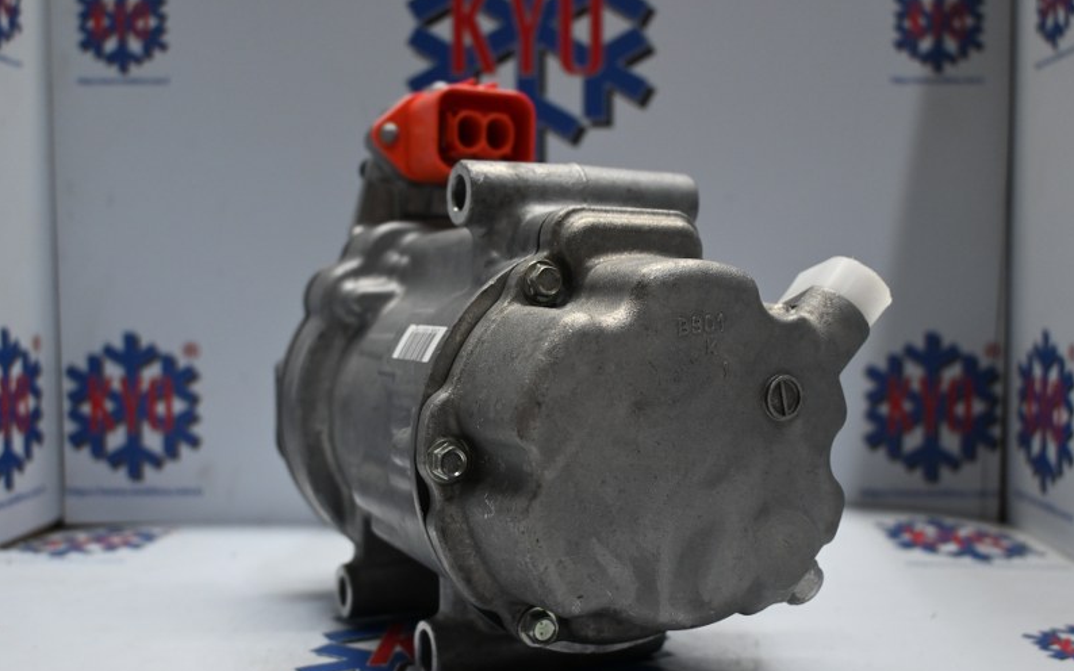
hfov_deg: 50.9
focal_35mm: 39
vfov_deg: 33.1
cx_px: 538
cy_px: 356
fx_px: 1127
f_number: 4.2
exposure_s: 1/125
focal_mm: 25
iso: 1000
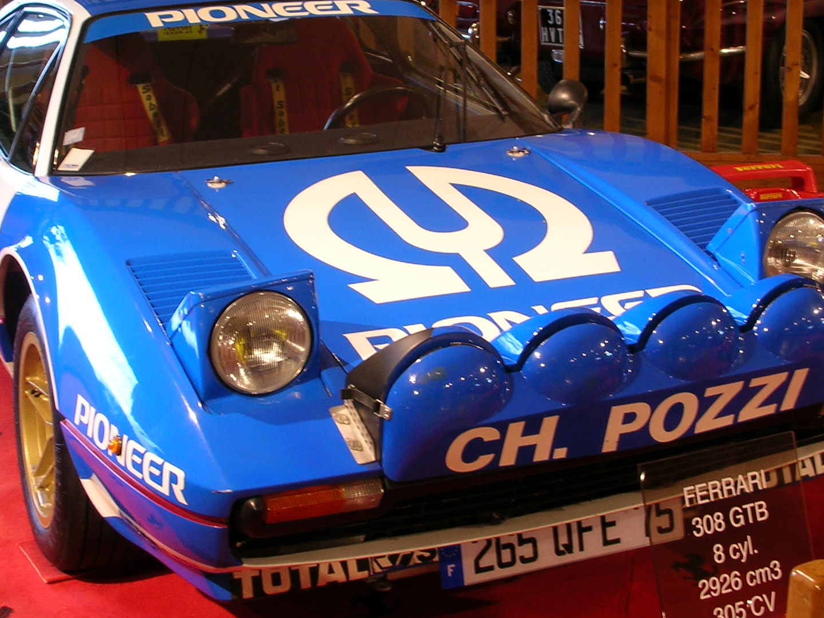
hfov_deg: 30.7
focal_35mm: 63
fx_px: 1500
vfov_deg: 23.2
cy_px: 224
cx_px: 371
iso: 50
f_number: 3
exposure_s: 1/7
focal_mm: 5.8
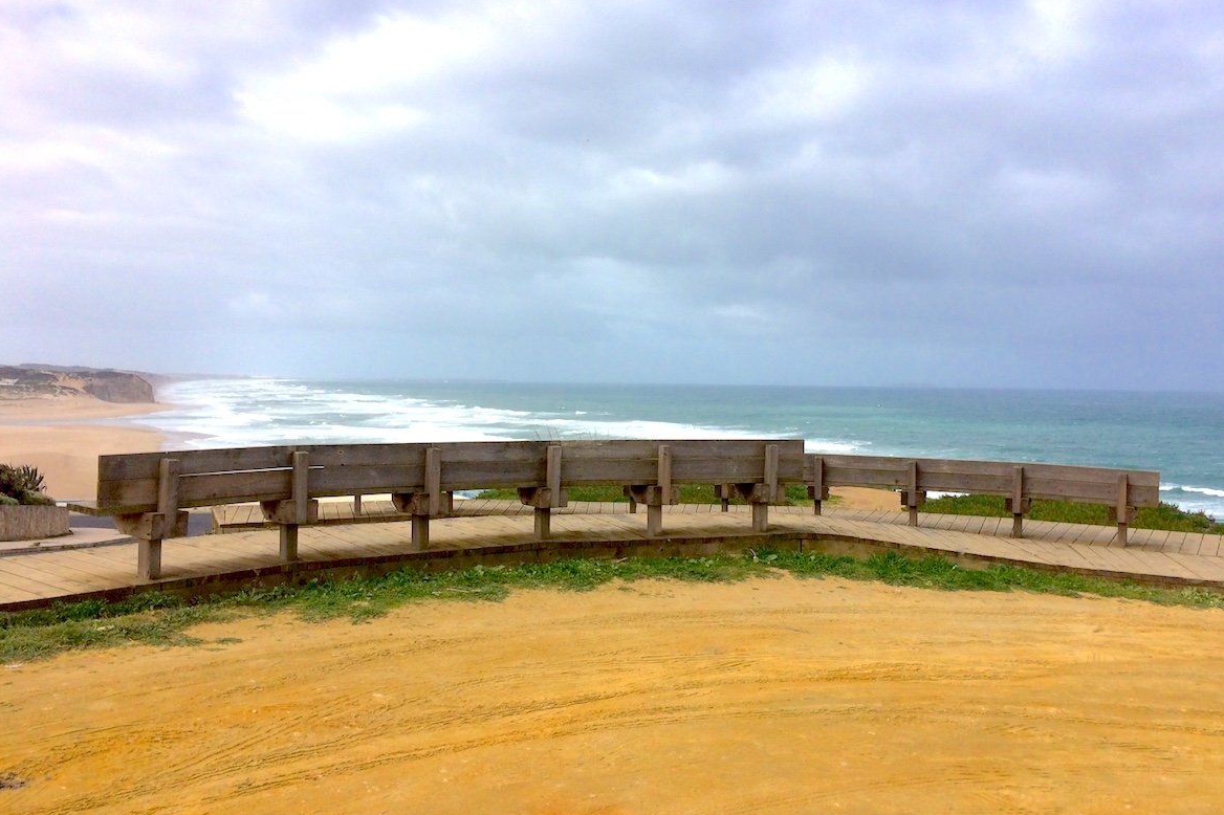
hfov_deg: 60.3
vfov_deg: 42.3
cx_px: 617
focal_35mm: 31
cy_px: 401
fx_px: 1054
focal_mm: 4.15
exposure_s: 1/2564
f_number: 2.2
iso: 32
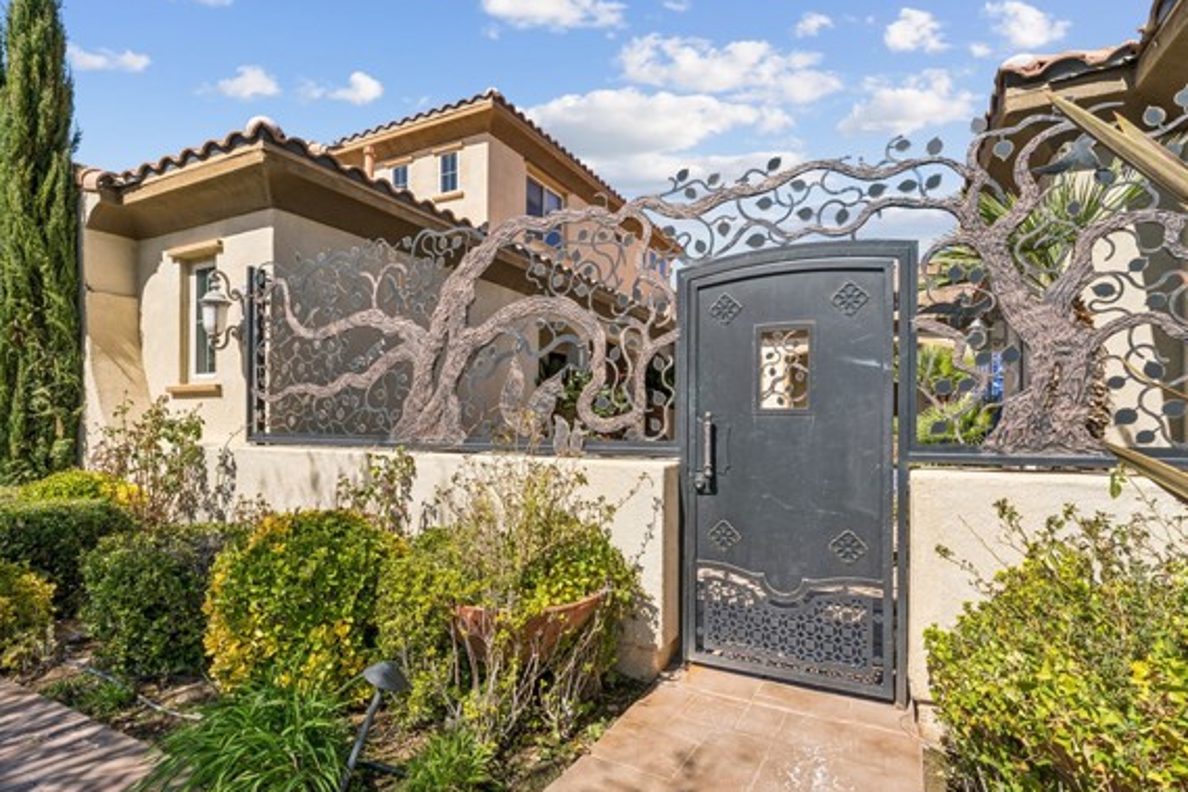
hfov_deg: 88.1
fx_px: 612
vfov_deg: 65.7
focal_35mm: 19
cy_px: 422
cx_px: 551
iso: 100
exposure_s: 1/30
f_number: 22
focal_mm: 16.5
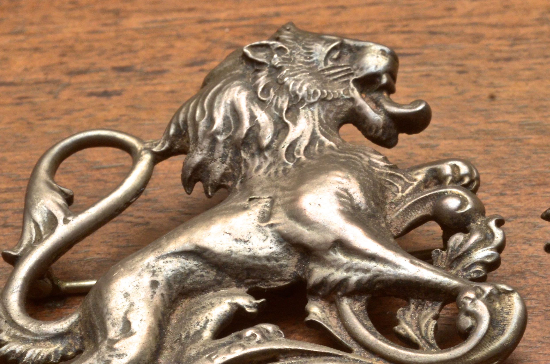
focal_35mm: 163
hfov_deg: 12.5
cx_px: 477
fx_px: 2485
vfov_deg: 8.4
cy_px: 202
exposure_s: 1/125
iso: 800
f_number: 16
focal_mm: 55
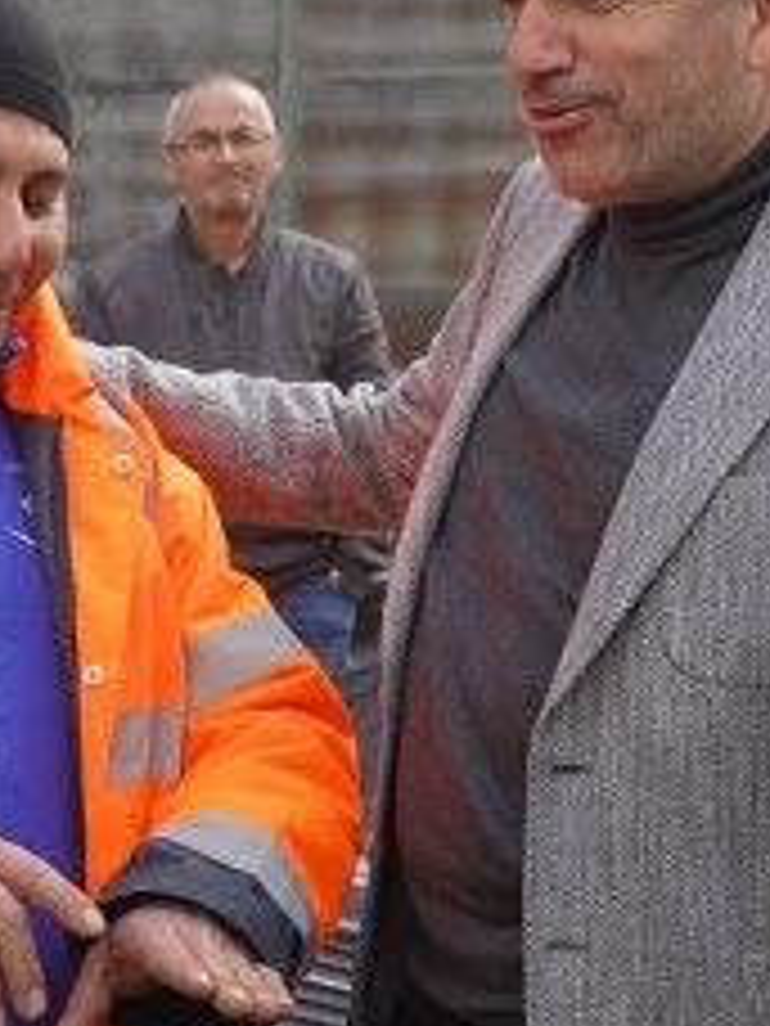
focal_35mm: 97
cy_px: 619
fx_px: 2877
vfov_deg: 20.2
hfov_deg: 15.2
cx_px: 270
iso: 125
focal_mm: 36
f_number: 4
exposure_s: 1/160
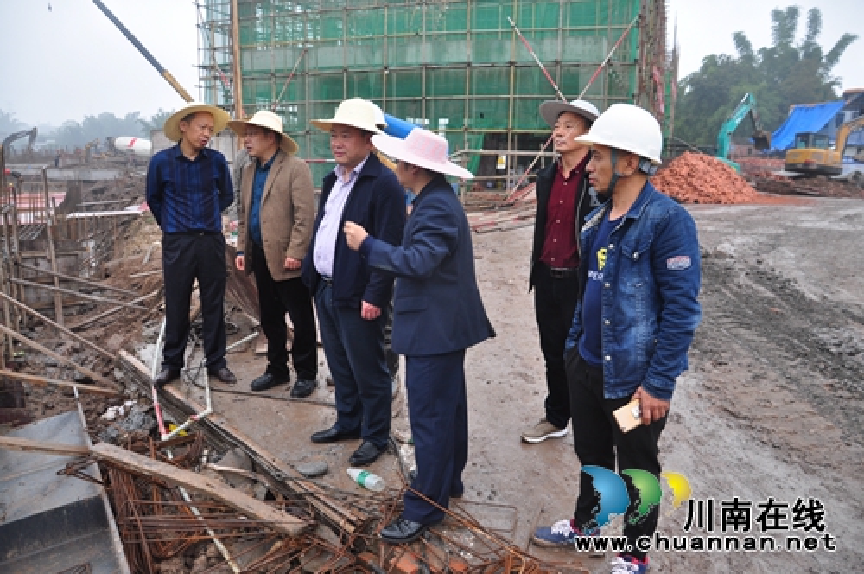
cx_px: 432
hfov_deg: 67.4
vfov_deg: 47.8
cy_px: 287
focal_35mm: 27
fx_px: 647
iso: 200
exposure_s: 1/60
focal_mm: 18
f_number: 4
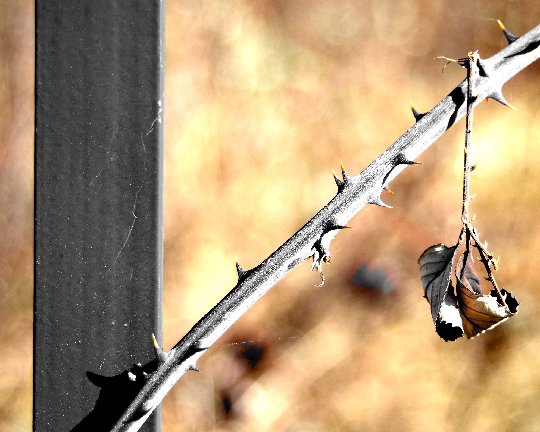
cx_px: 320
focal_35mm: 119
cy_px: 216
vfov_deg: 13.0
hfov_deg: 16.1
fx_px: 1902
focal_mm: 70
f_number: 5
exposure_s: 1/160
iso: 100
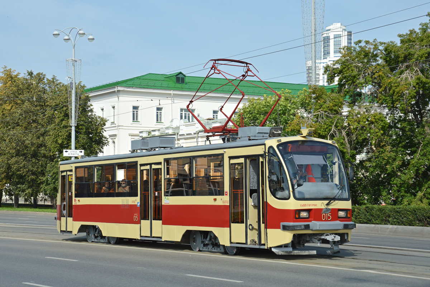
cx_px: 215
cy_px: 144
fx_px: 860
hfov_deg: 28.1
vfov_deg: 18.9
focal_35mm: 72
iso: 100
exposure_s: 1/400
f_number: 7.1
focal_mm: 48
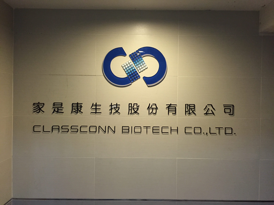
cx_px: 137
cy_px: 102
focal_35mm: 29
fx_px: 230
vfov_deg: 48.2
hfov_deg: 61.7
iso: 125
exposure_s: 1/30
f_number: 2.2
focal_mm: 4.15
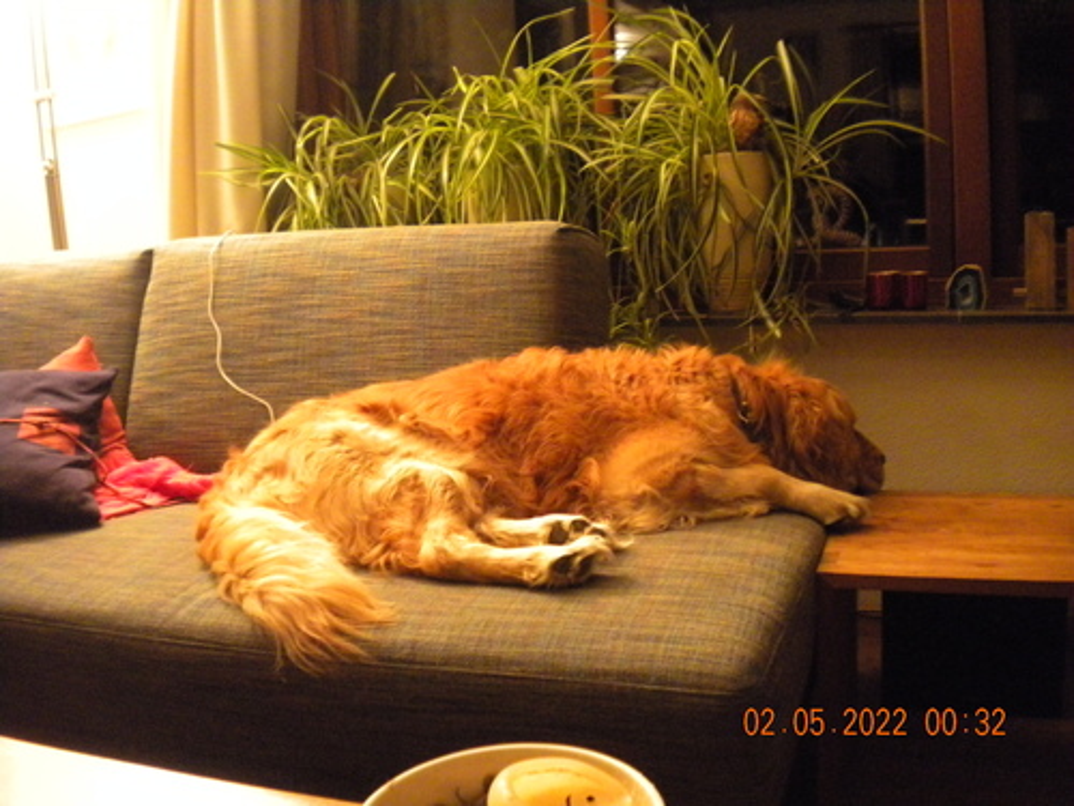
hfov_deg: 52.6
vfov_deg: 40.7
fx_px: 1086
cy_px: 403
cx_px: 537
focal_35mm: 35
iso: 800
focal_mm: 6.3
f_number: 3.1
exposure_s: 1/3.7
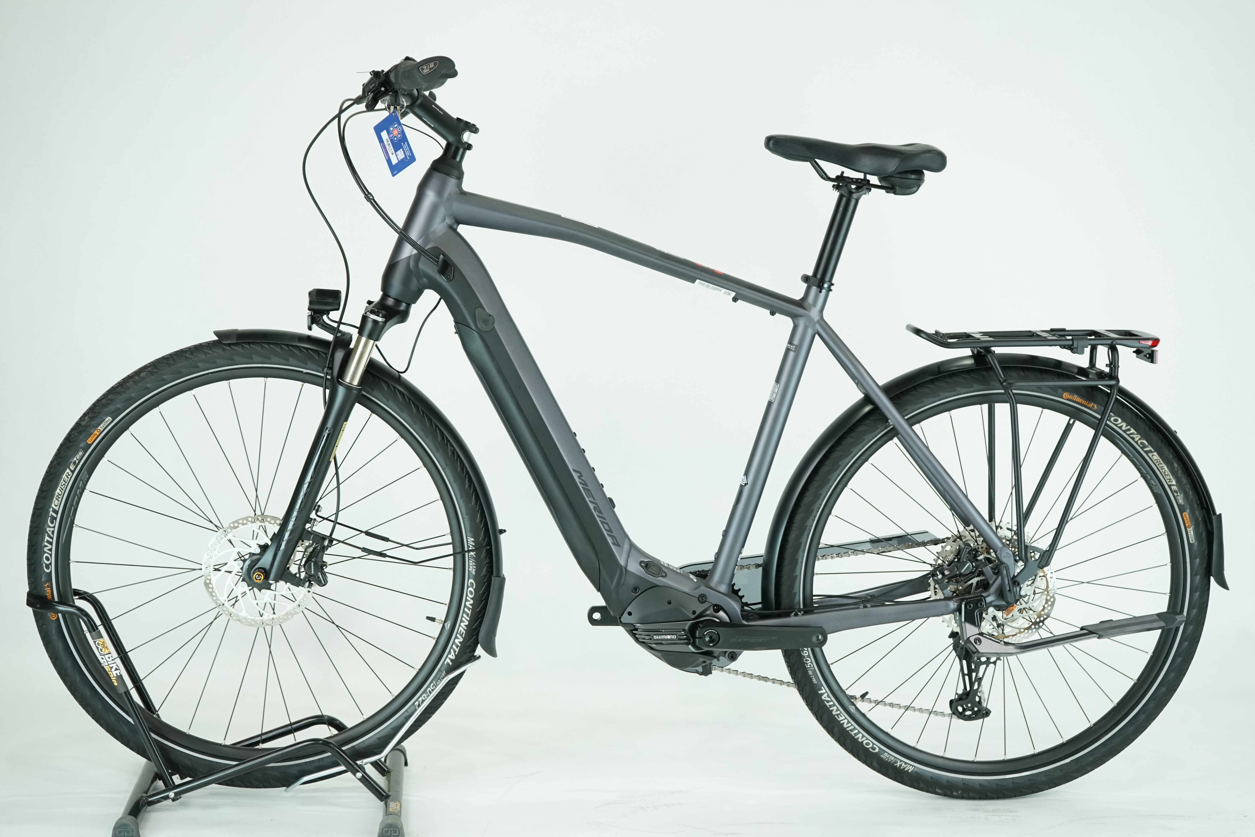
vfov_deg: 24.2
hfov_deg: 35.6
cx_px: 628
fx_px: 1952
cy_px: 418
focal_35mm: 56
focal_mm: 56
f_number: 5.6
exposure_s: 1/200
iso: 1600
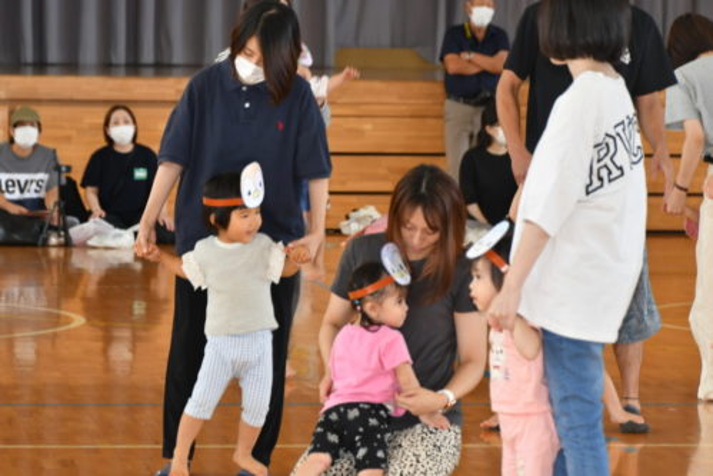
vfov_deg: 6.2
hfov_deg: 9.4
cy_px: 238
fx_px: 4358
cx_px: 356
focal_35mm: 220
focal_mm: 110
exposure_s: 1/125
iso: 800
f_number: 5.6
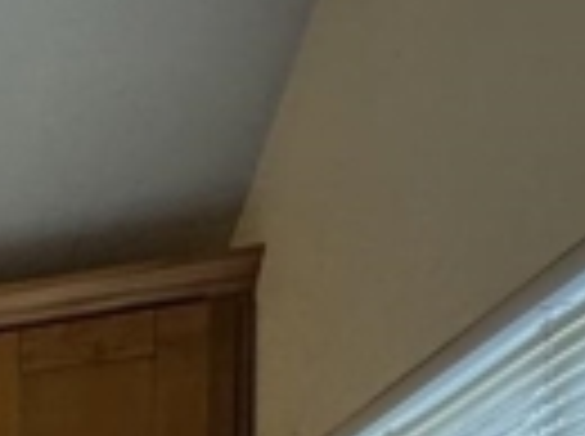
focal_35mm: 69
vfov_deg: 16.2
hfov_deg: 17.5
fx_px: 1164
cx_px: -648
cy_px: 885
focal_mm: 2.22
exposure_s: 1/60
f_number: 2.2
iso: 250
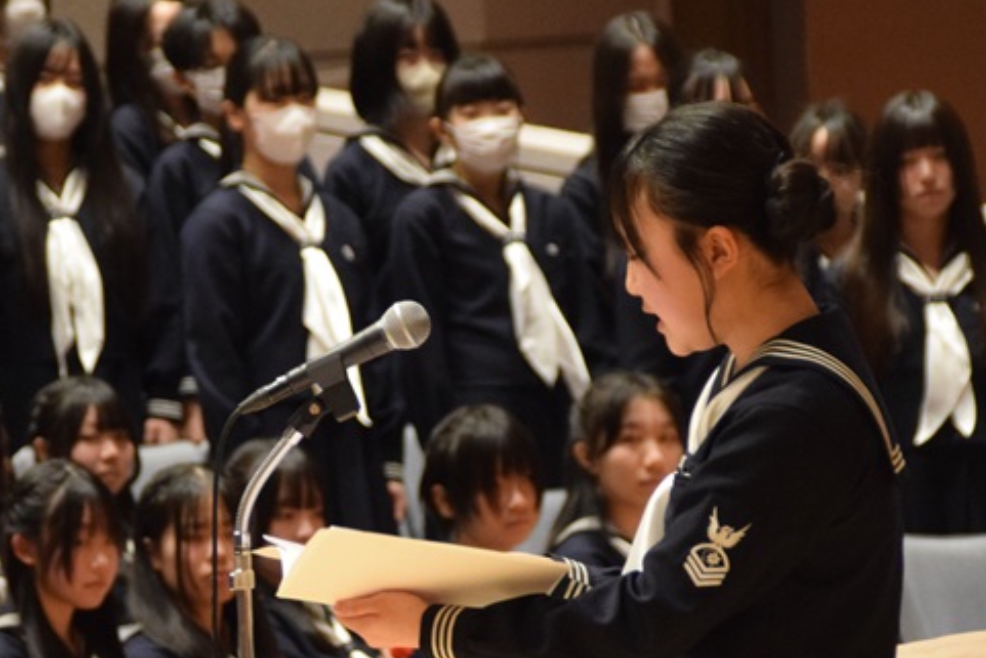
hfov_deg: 4.5
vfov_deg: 3.0
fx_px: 12682
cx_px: 242
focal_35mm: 463
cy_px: 433
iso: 3200
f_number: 6
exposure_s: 1/40
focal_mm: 165
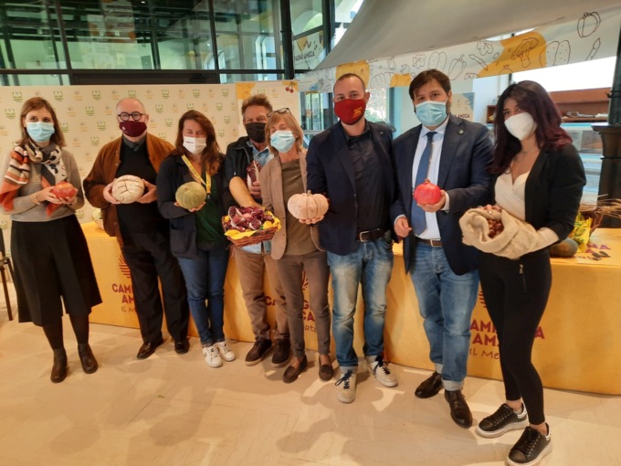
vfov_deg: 54.9
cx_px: 310
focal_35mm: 25
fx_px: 448
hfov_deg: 69.4
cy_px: 233
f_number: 2
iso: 200
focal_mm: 4.6
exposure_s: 1/50
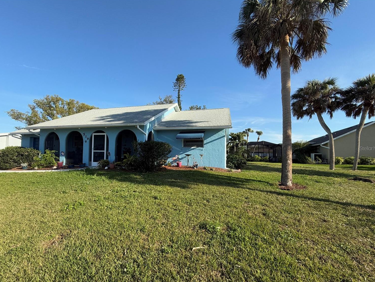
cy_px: 148
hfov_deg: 98.1
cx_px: 182
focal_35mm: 15
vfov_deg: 81.7
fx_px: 163
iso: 50
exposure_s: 1/1285
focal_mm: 2.22
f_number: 2.2
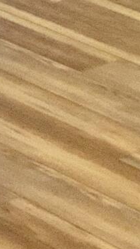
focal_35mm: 254
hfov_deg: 4.6
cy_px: -350
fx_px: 1675
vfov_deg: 7.9
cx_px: -277
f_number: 1.8
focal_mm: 3
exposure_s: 1/60
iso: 100
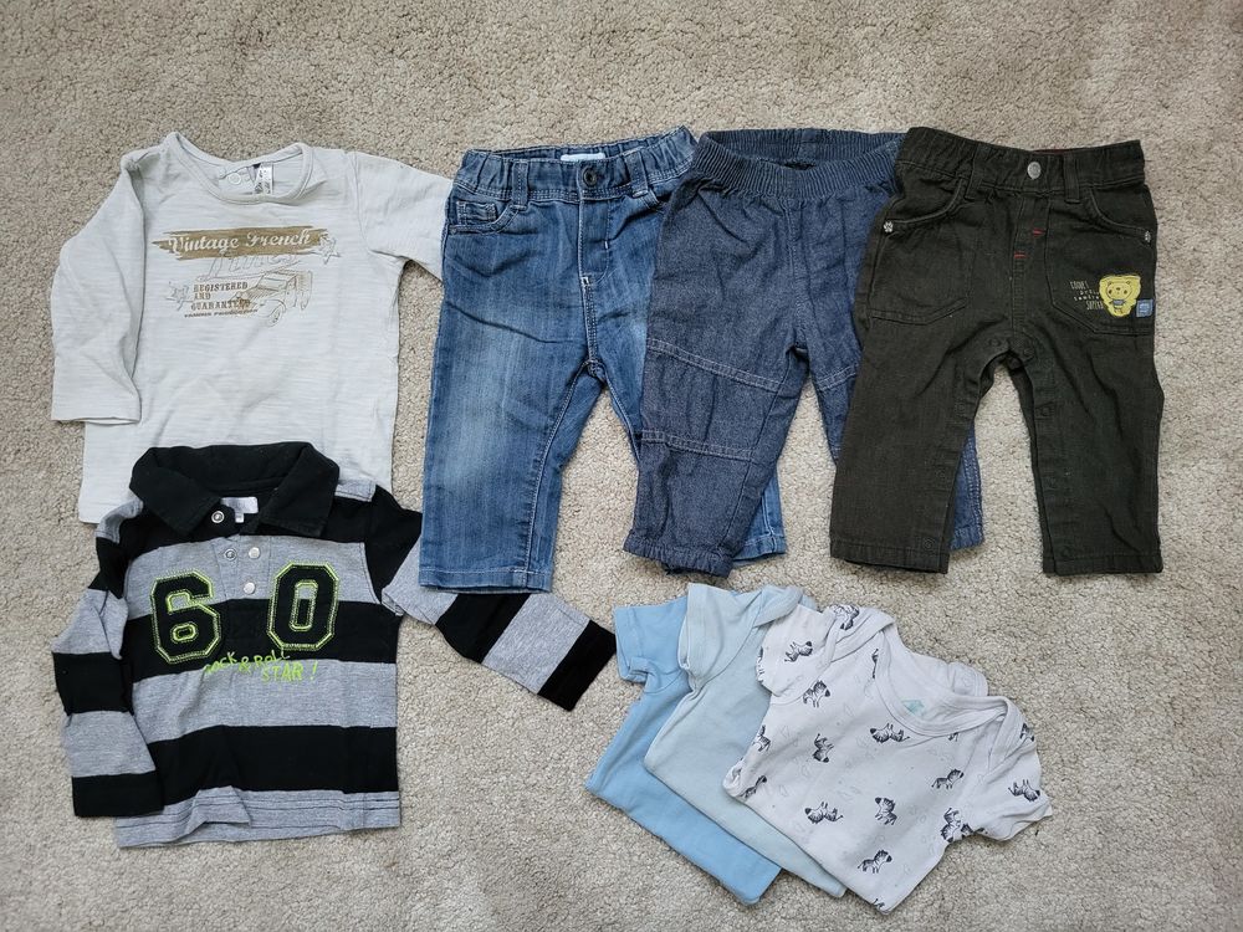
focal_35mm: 26
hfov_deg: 67.3
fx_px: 934
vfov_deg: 53.1
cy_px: 466
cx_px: 622
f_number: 1.8
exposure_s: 1/50
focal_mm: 5.4
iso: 640
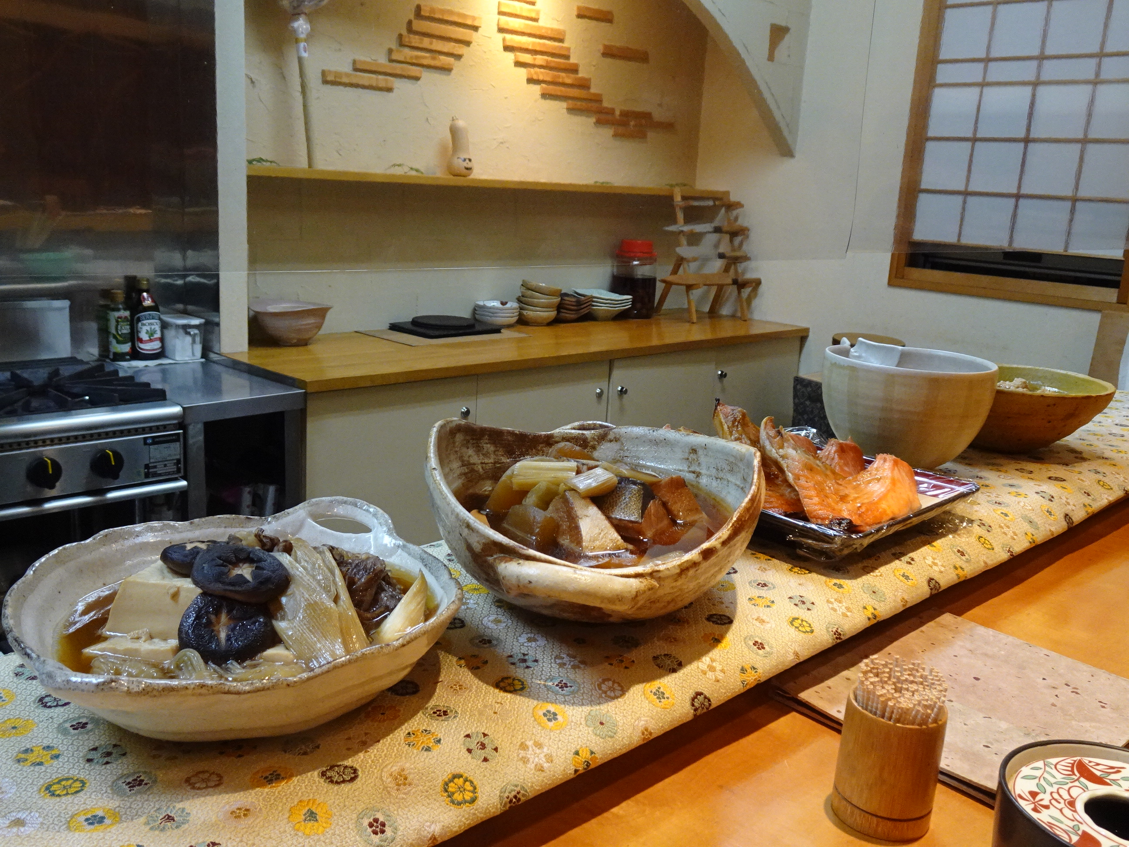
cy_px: 424
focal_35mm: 31
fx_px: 1011
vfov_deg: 45.4
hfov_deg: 58.4
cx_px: 564
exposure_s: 1/40
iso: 500
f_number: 4
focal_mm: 5.26
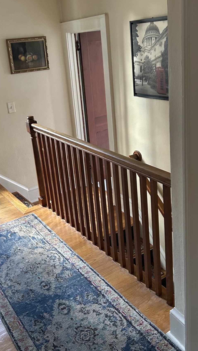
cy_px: 148
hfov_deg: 31.2
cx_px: 96
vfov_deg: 52.6
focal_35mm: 38
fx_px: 355
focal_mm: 5.7
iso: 500
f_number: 1.5
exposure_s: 1/44
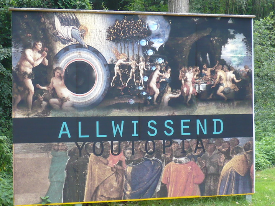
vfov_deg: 17.0
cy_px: 101
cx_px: 119
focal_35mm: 87
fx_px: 691
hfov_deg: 22.5
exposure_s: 1/100
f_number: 3.5
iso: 200
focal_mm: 9.1
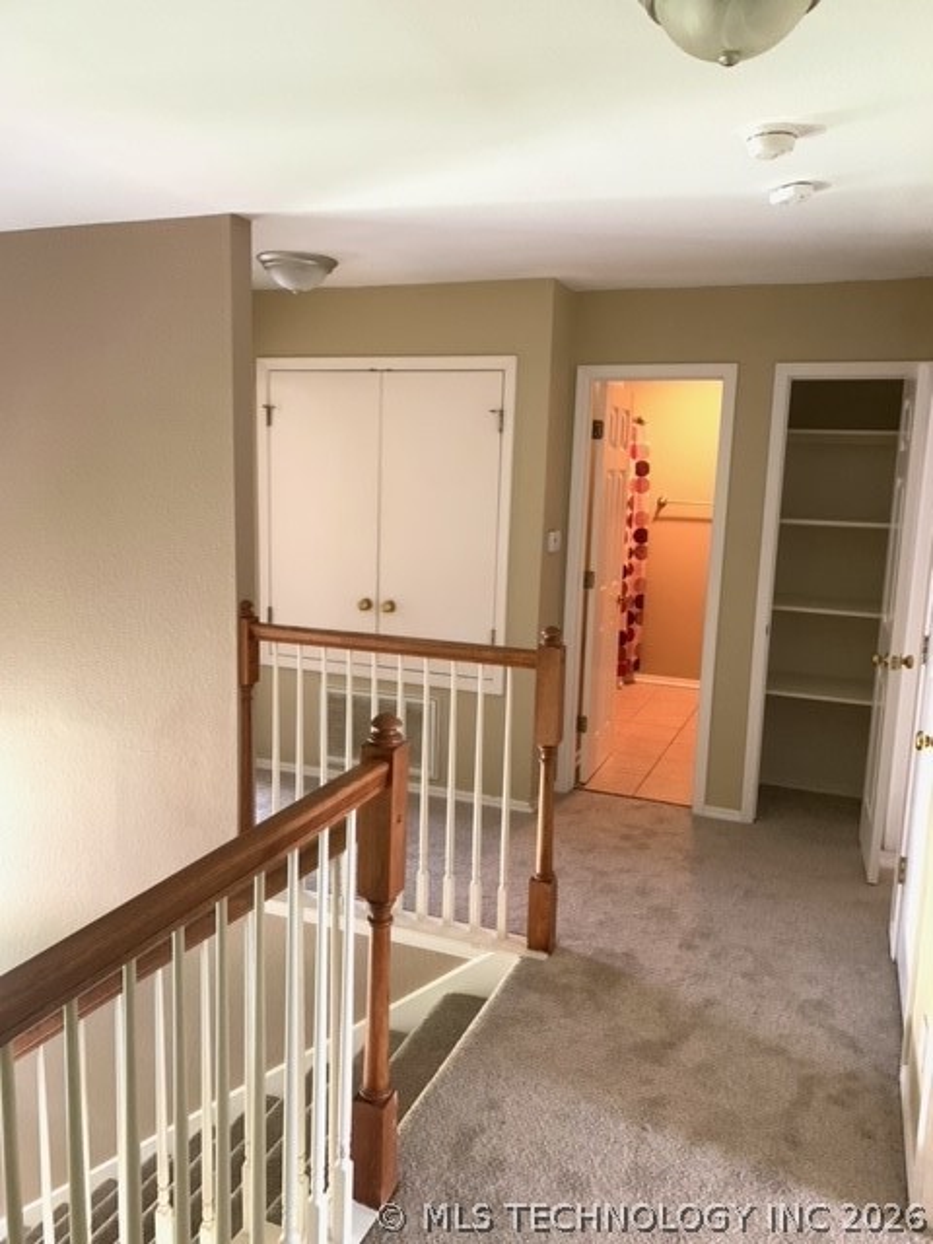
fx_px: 934
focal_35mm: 26
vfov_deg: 67.3
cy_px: 622
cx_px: 466
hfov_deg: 53.1
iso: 800
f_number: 1.8
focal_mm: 4.25
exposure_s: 1/28
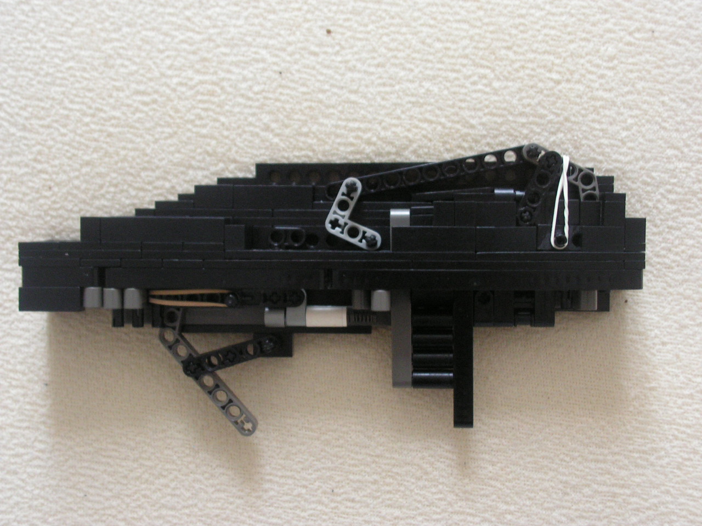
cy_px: 263
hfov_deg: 32.7
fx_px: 1196
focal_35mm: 59
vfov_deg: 24.8
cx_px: 351
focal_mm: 9.9
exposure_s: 1/6
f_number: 3.3
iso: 200
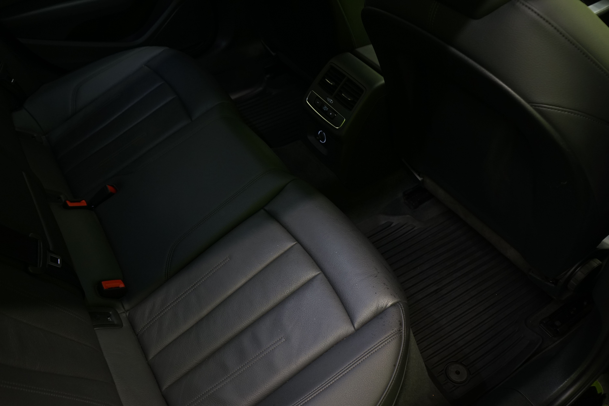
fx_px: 507
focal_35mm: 30
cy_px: 203
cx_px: 304
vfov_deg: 43.6
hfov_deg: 61.9
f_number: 5
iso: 1000
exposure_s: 1/15
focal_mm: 30
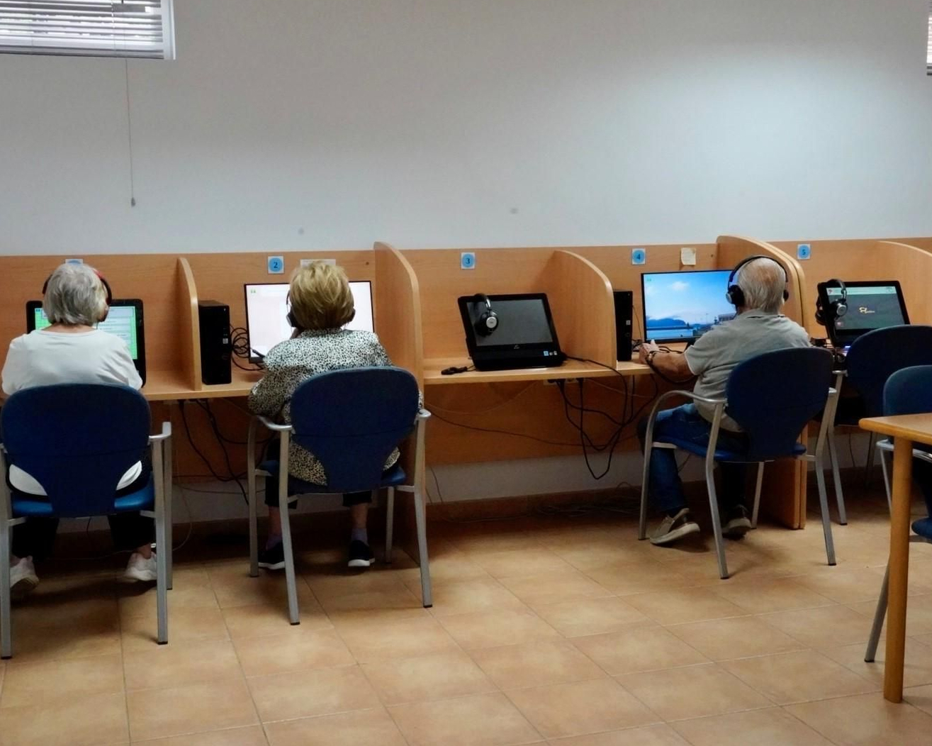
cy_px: 368
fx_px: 1103
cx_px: 442
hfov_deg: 45.8
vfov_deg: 37.3
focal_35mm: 40
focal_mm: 35
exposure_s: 1/100
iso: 16000
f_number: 16
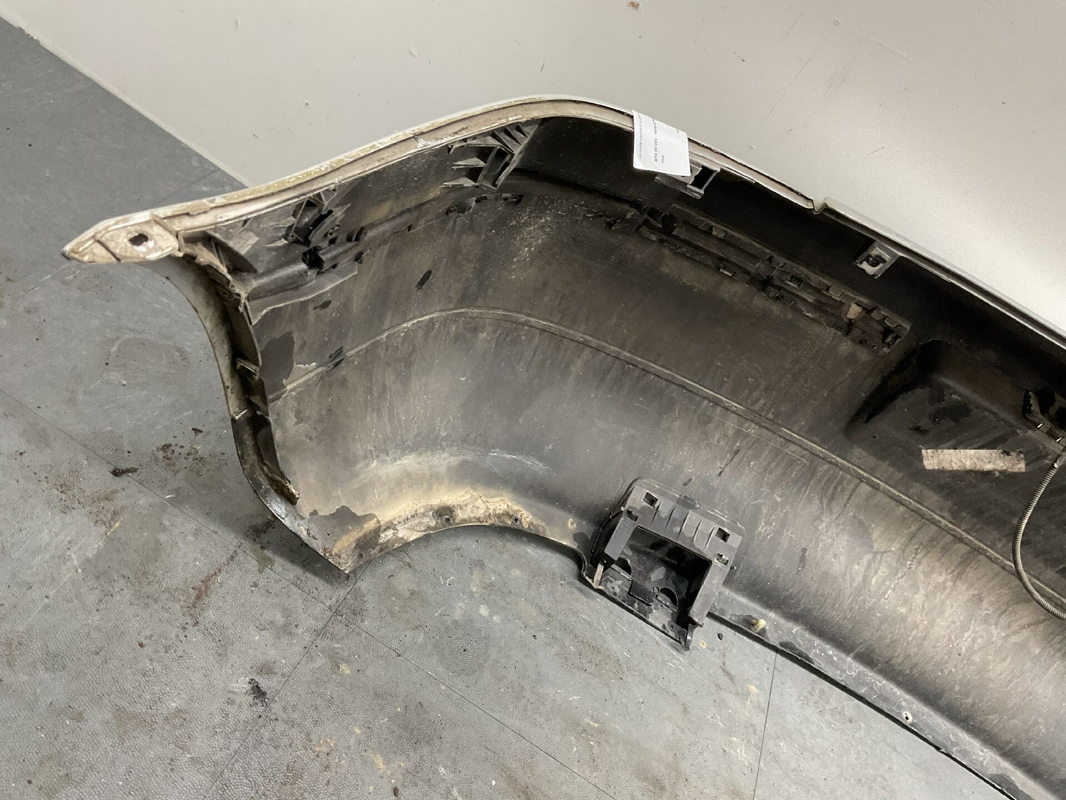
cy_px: 400
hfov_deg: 61.7
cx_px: 533
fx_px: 893
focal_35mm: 29
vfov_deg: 48.2
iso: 80
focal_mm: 3
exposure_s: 1/50
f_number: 1.8
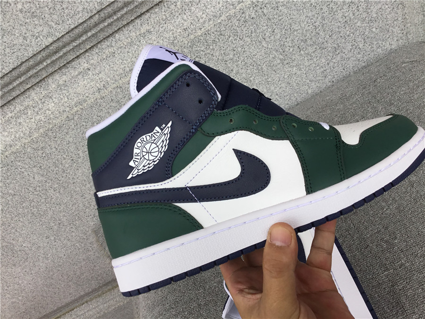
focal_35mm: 31
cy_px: 160
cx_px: 212
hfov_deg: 58.4
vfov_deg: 45.4
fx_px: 381
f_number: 2.4
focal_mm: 3.3
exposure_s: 1/266
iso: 25
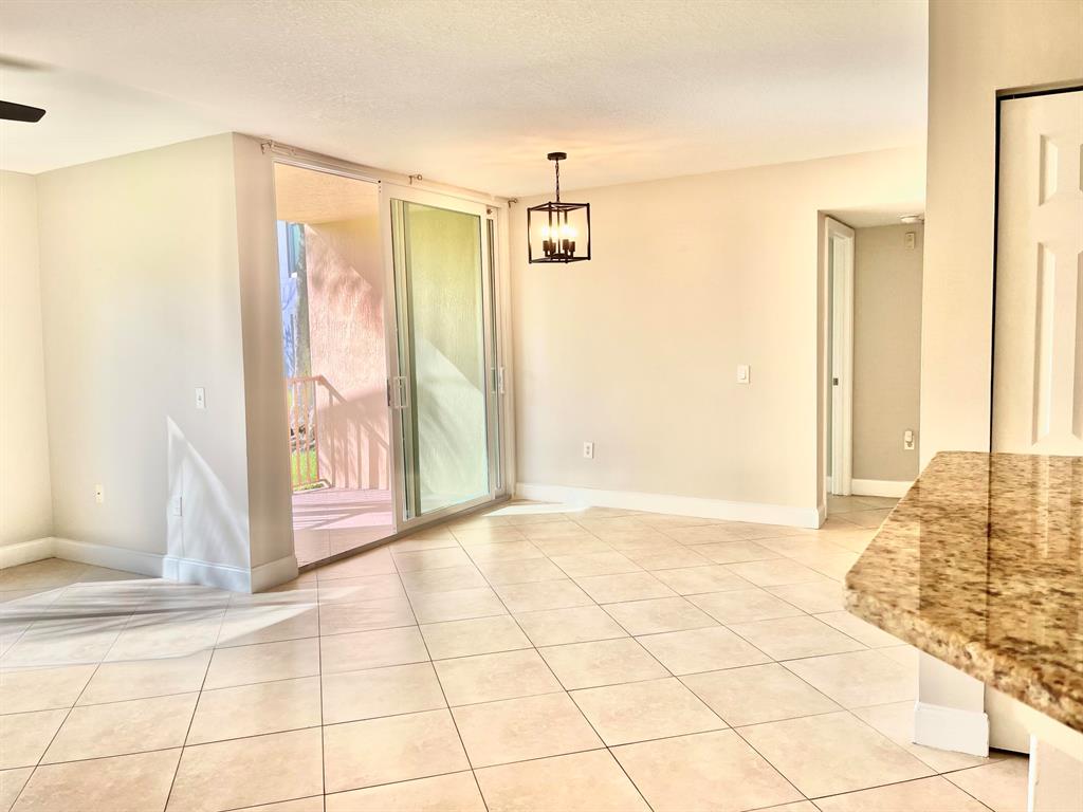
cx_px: 542
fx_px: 813
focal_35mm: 26
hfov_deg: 67.3
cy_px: 406
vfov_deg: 53.1
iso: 50
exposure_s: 1/618
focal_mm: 5.1
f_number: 1.6
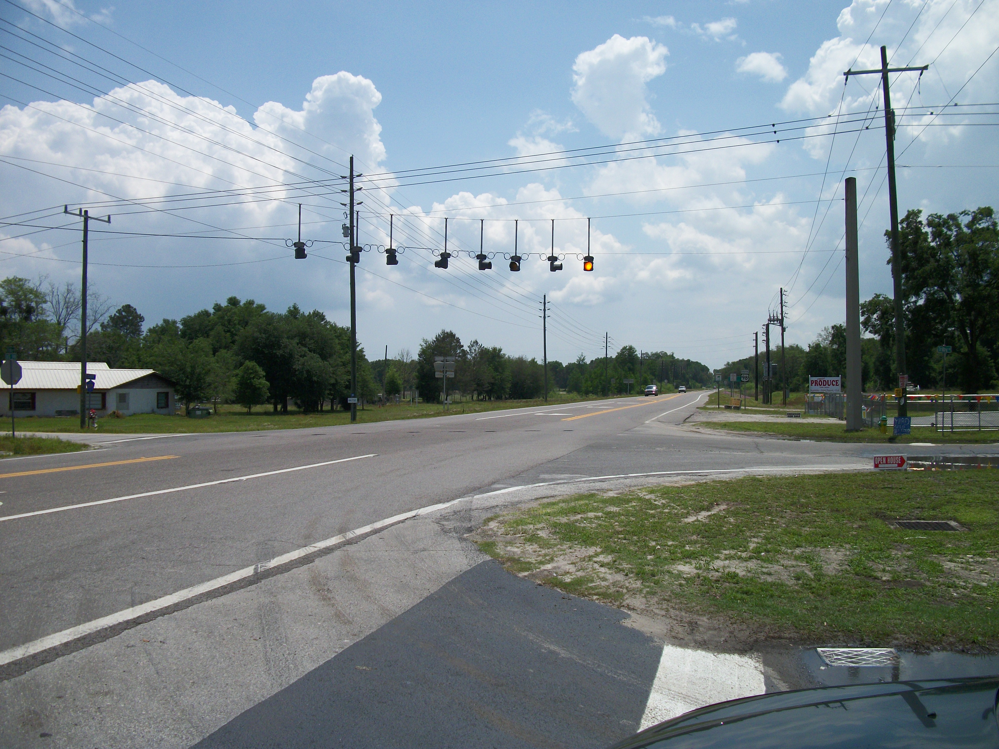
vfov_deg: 44.2
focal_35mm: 32
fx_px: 924
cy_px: 374
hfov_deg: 56.8
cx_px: 500
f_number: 8.8
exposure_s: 1/320
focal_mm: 5.7
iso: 80
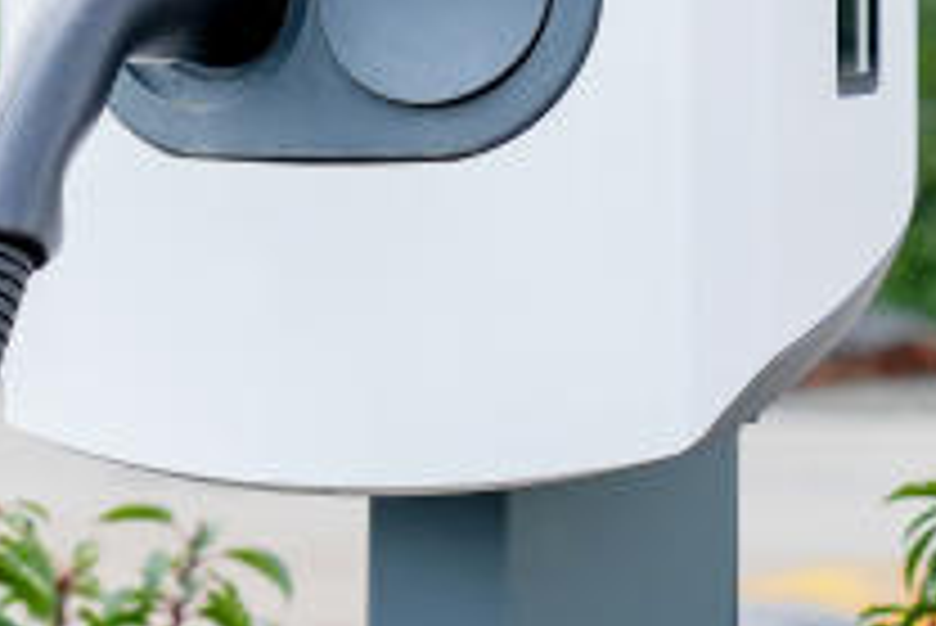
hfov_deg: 9.6
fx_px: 5438
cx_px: -482
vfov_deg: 6.6
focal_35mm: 209
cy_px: -72
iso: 250
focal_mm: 58
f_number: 4
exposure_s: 1/800
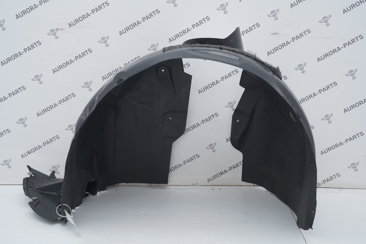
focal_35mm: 48
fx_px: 488
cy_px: 122
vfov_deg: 28.1
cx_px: 183
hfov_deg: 41.1
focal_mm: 48
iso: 640
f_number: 6.3
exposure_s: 1/125
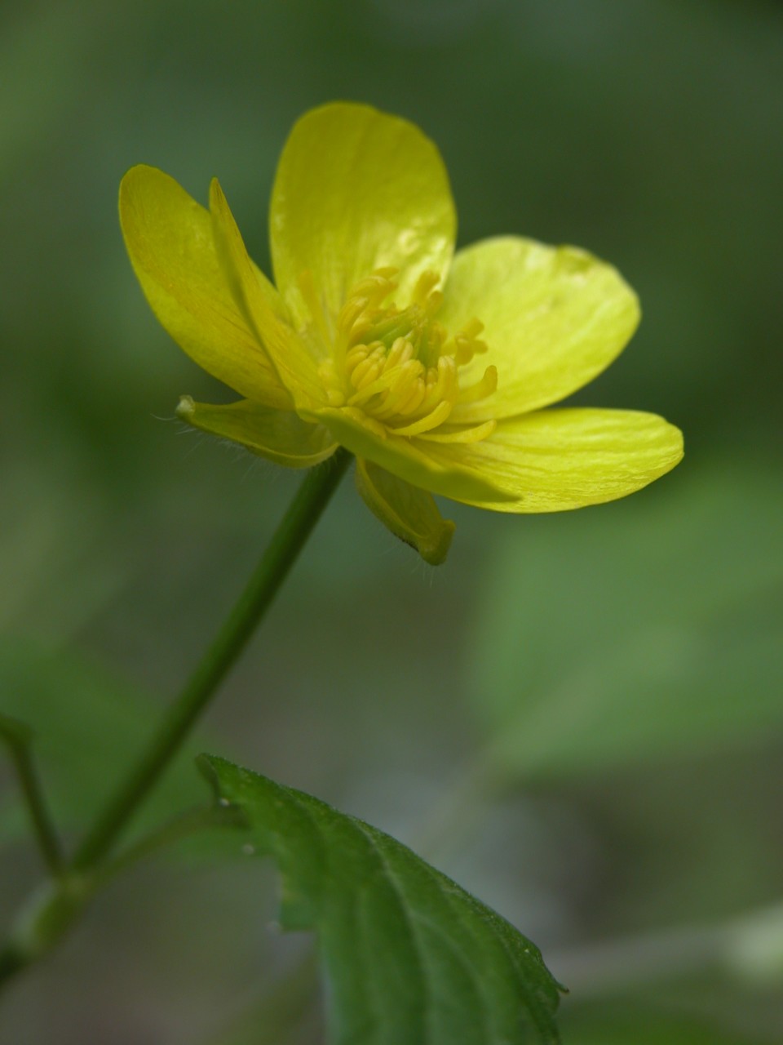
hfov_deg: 10.0
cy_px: 522
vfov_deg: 13.3
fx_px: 4464
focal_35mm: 148
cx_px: 392
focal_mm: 37.7
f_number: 3.9
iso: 100
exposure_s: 1/144
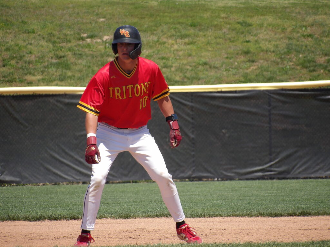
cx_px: 165
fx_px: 6854
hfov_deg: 2.8
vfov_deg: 2.1
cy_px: 124
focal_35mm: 719
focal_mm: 128.9
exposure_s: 1/697
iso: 100
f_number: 4.4
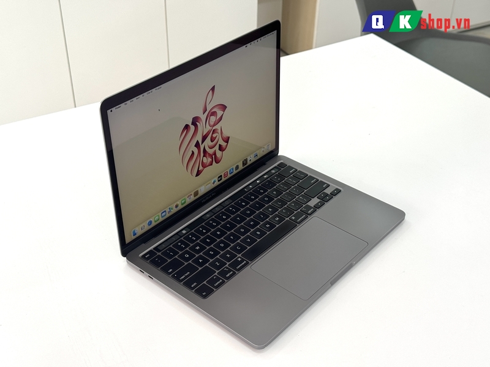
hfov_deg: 39.7
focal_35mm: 48
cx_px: 245
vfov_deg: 30.3
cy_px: 184
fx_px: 679
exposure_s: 1/148
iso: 50
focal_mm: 6.76
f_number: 1.78
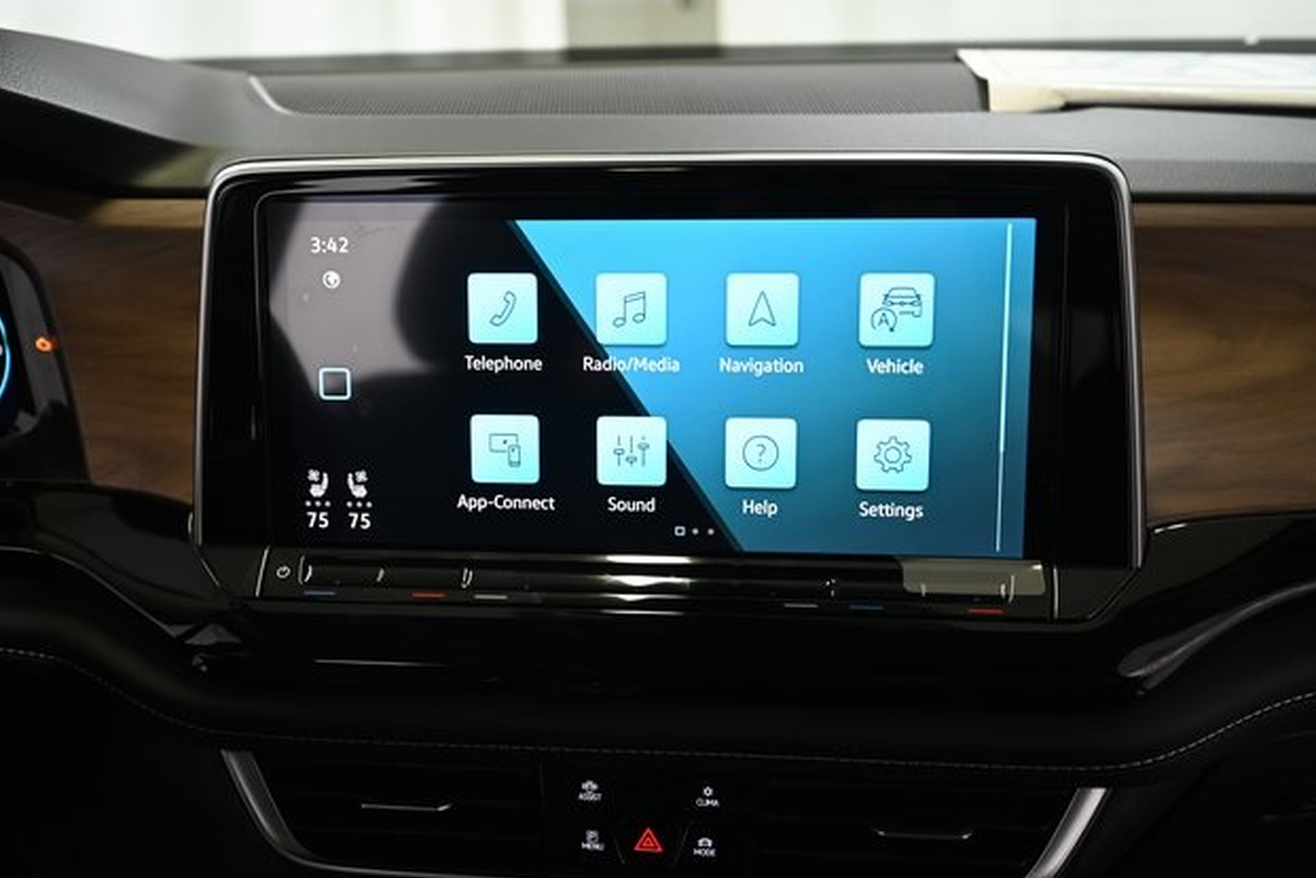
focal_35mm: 36
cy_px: 434
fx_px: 1316
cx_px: 650
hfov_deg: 53.1
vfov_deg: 36.9
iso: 640
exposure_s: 1/30
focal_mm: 35
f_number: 4.5
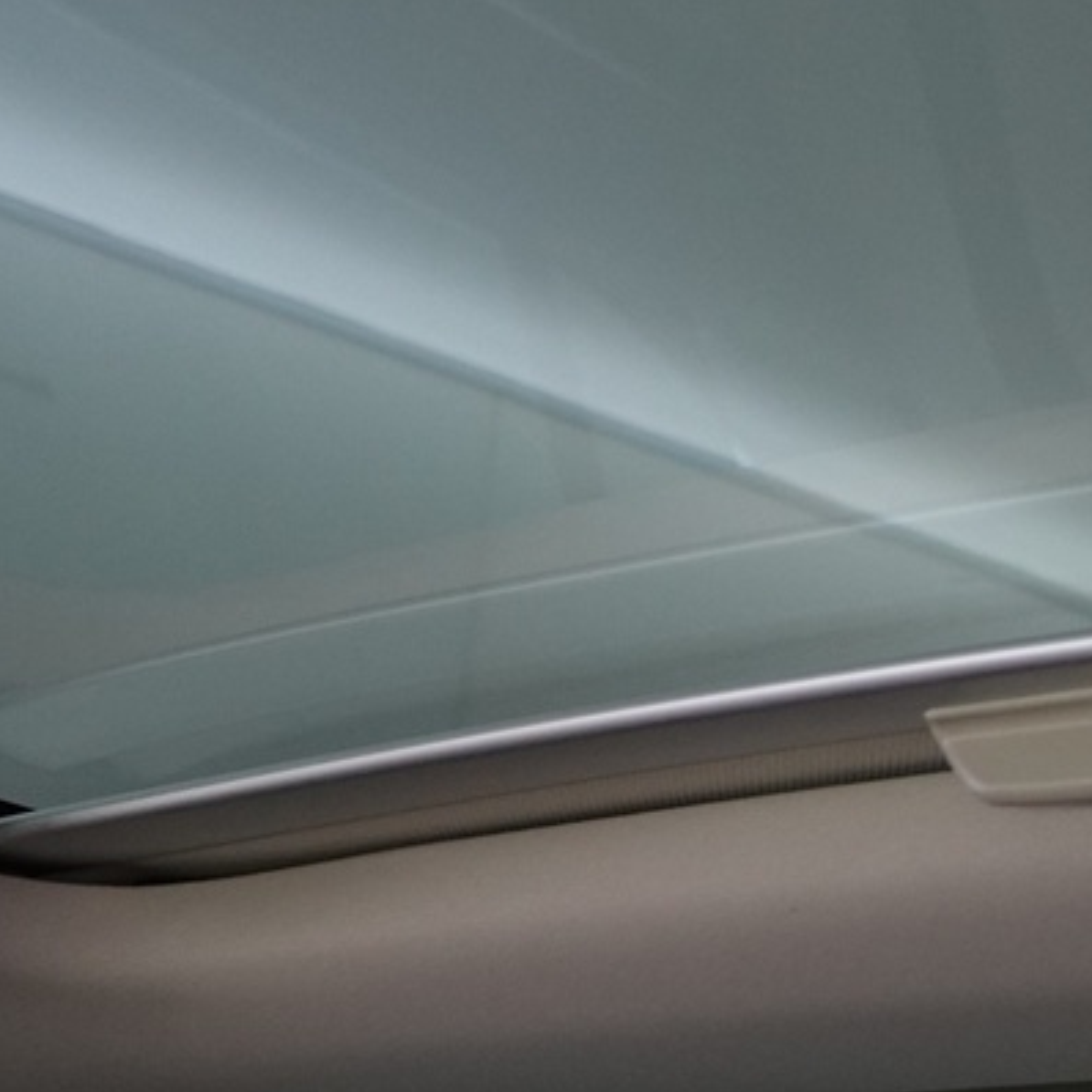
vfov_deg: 20.9
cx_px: 966
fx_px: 2962
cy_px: 623
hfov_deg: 20.5
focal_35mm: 83
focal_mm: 9.4
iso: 500
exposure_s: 1/30
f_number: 1.8
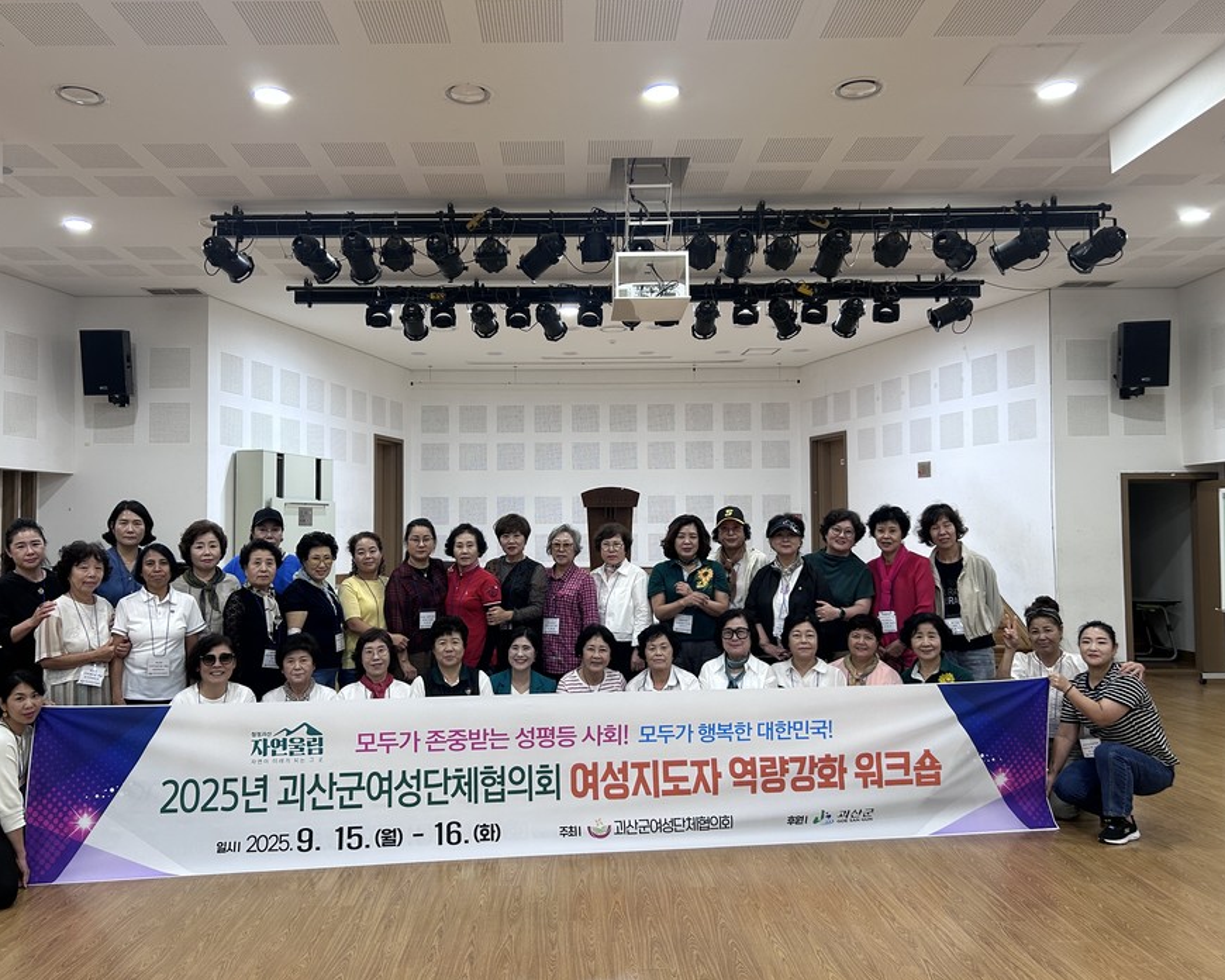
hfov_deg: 62.1
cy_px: 480
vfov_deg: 51.5
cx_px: 558
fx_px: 1015
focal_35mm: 28
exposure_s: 1/120
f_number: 1.5
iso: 100
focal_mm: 5.7
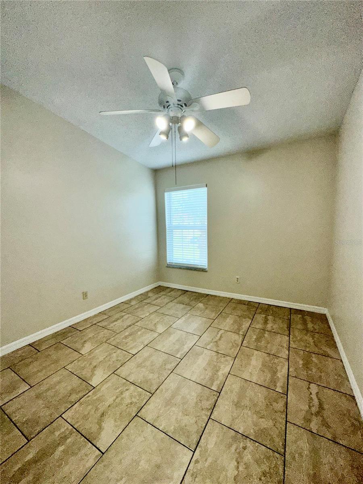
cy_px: 242
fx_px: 196
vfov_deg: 102.1
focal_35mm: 14
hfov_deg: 85.7
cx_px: 182
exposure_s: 1/172
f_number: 2.2
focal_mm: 2.22
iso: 32
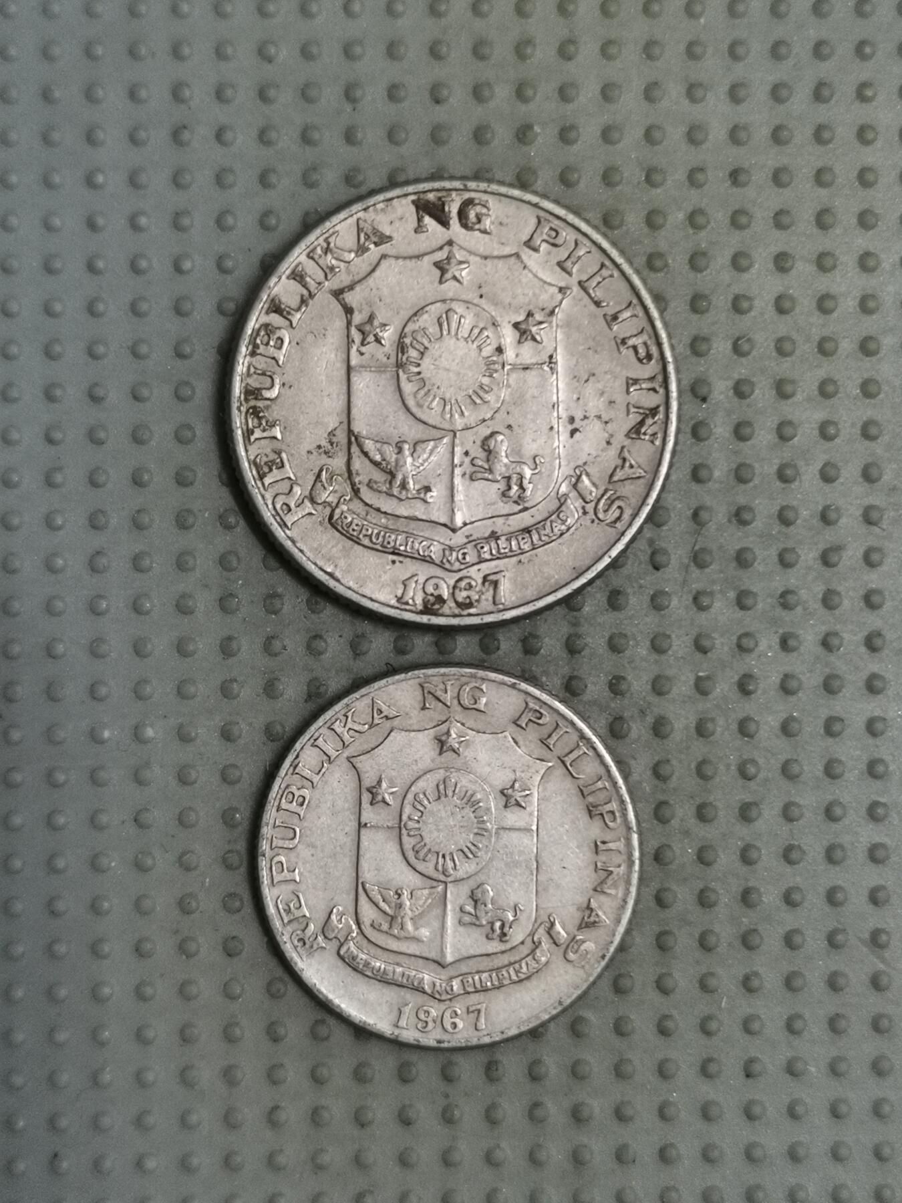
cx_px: 451
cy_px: 602
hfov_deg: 28.0
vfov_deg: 36.8
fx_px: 1807
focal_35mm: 52
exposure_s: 1/30
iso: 400
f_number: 1.8
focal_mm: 4.75
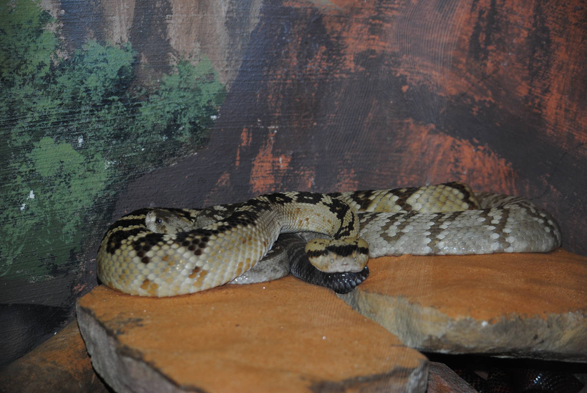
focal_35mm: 117
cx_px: 294
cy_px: 196
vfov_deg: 11.7
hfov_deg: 17.5
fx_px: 1910
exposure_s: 1/60
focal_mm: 78
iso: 200
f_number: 4.5
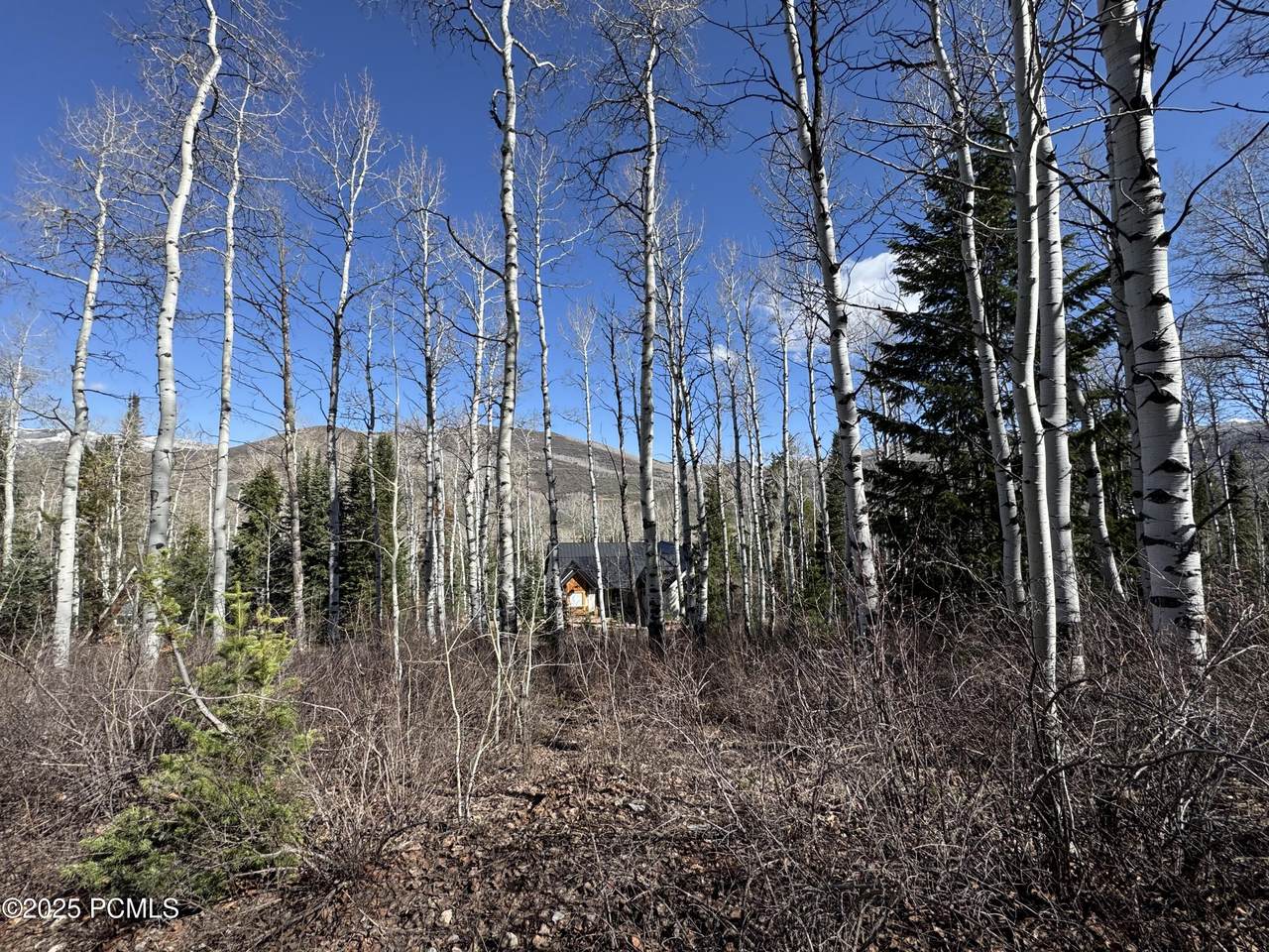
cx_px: 634
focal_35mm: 14
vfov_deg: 85.7
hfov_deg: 102.1
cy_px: 476
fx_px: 513
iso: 40
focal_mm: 2.22
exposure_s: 1/1506
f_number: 2.2
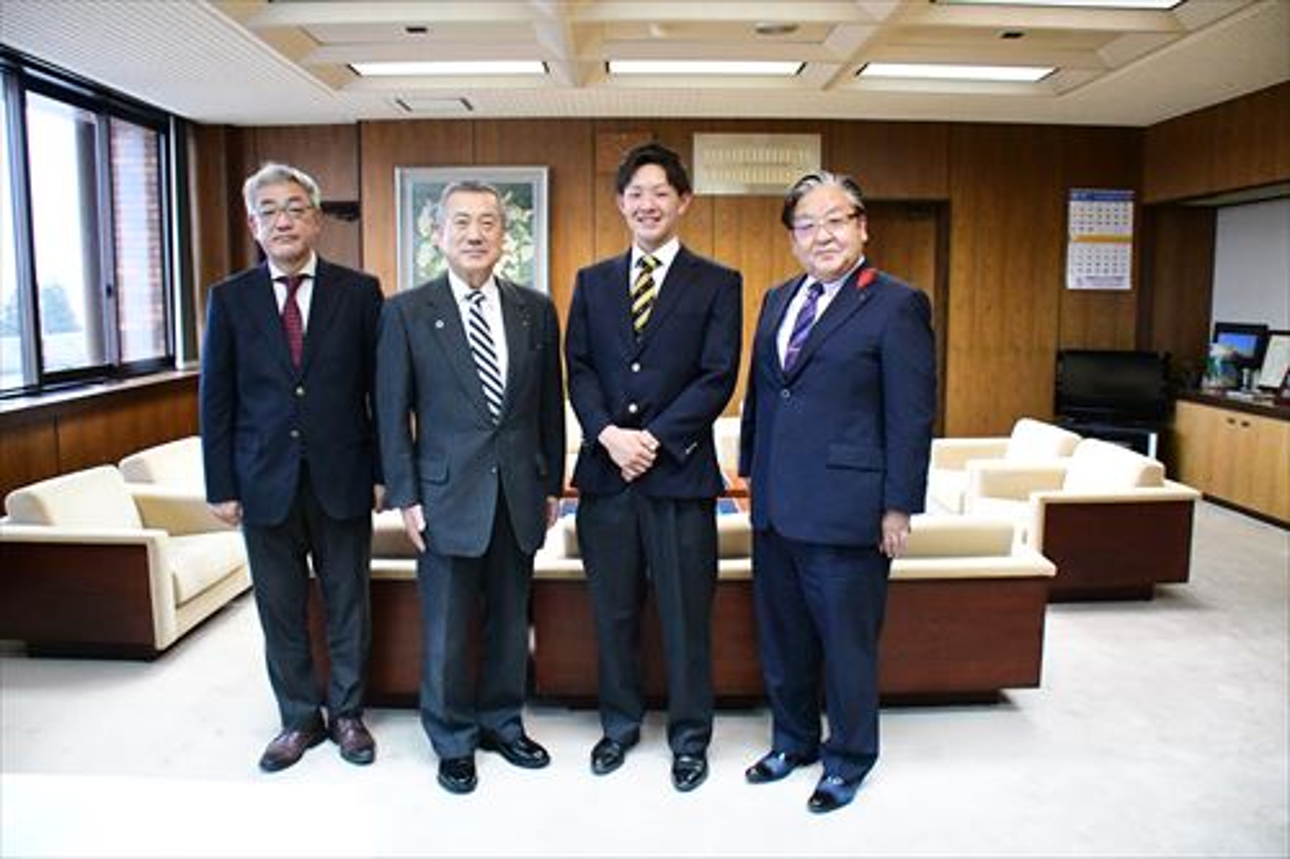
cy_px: 430
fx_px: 967
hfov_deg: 67.4
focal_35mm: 27
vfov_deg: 47.9
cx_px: 645
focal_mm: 18
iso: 12800
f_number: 4.5
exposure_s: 1/500
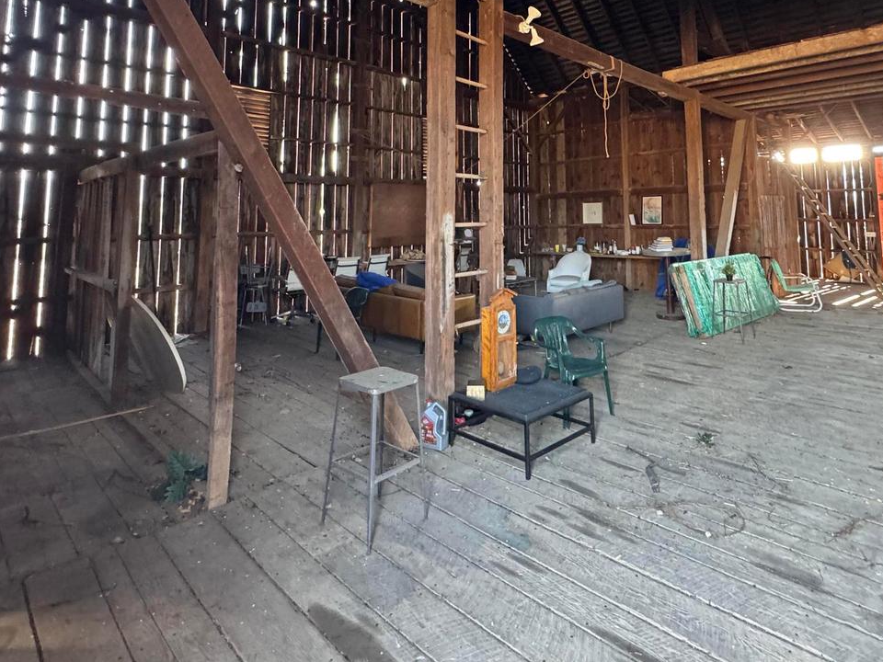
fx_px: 536
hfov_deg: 78.8
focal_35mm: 21
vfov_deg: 60.1
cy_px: 167
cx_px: 485
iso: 800
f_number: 2.2
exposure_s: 1/60
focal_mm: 2.22
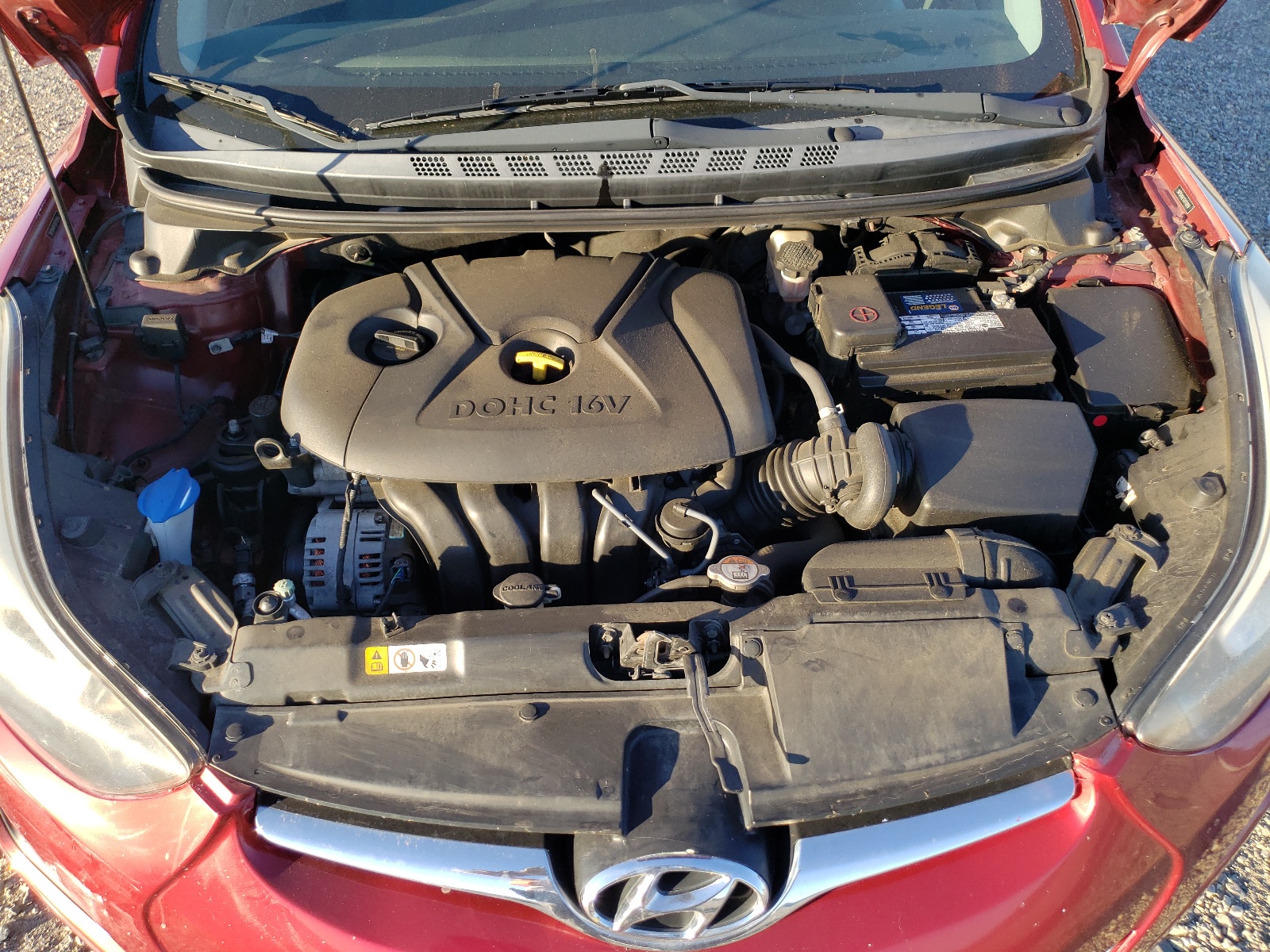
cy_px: 476
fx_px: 954
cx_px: 635
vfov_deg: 53.1
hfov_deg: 67.3
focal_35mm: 26
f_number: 1.5
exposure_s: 1/417
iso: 50
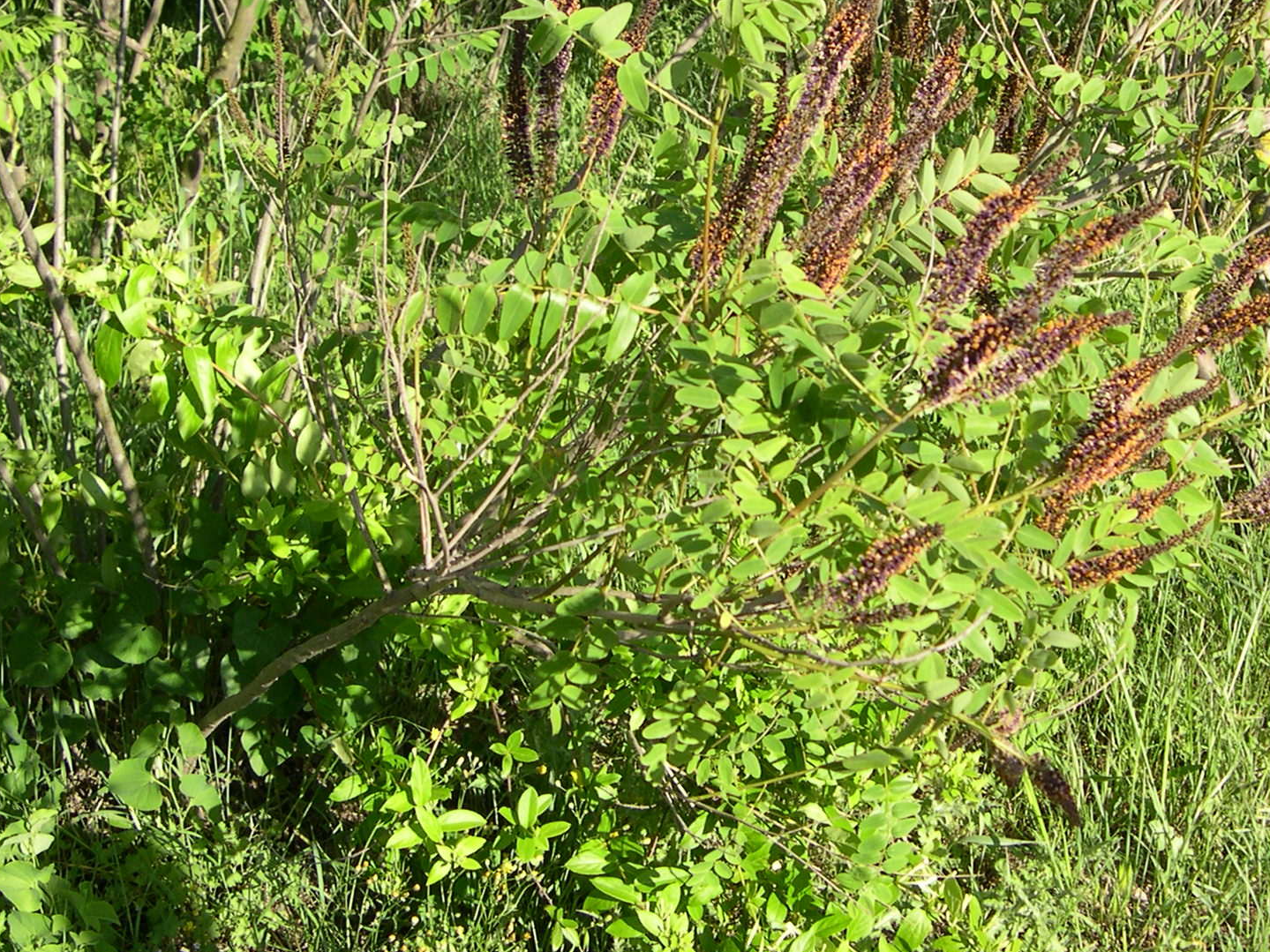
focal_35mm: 60
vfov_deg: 24.3
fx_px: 2201
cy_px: 305
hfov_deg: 32.2
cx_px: 698
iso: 100
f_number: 2.8
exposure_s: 1/583
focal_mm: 8
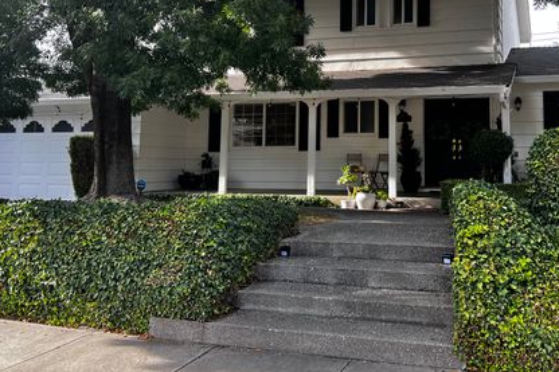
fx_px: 605
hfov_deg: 48.6
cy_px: 98
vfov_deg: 33.6
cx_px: 378
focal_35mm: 39
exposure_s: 1/413
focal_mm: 5.7
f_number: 1.5
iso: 50
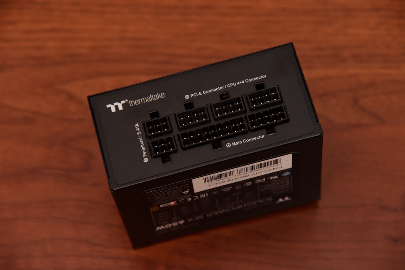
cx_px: 202
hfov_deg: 17.1
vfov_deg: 11.4
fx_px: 1350
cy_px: 135
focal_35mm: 120
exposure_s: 1/60
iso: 1600
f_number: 5.6
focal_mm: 120
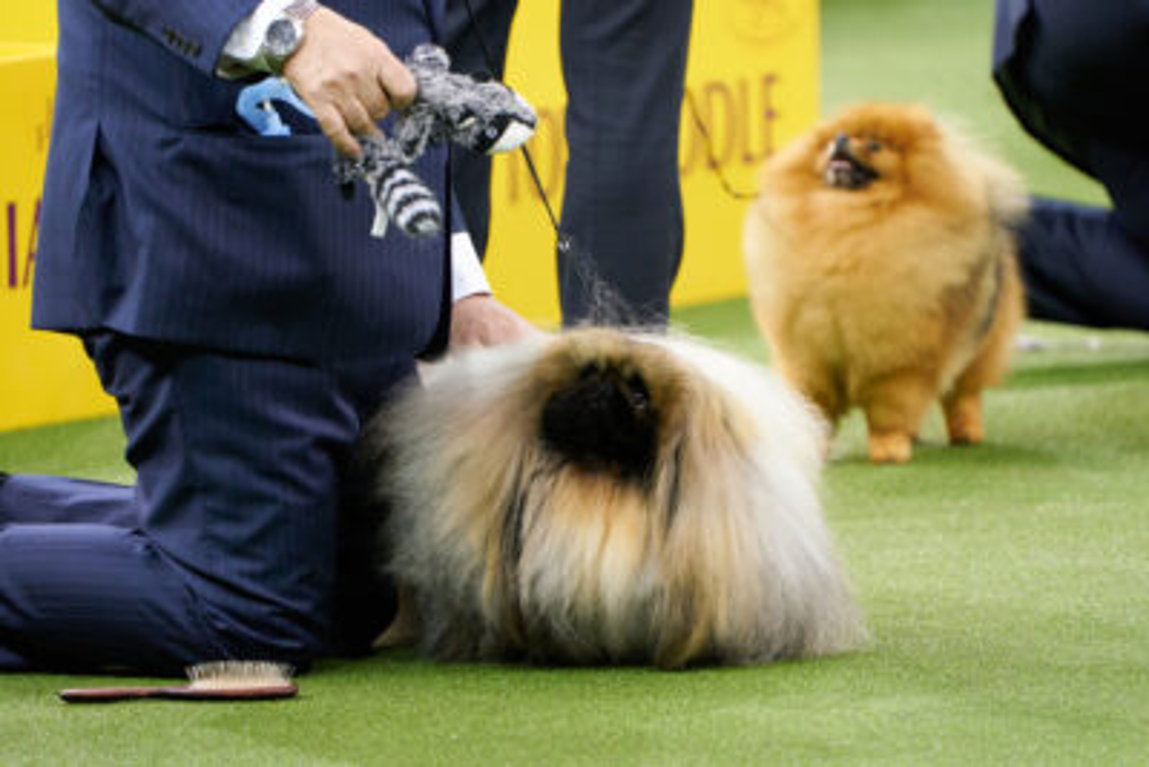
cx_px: 574
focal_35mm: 600
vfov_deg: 2.3
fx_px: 19156
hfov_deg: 3.4
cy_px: 384
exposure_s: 1/320
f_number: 6.3
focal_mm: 600
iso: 4000
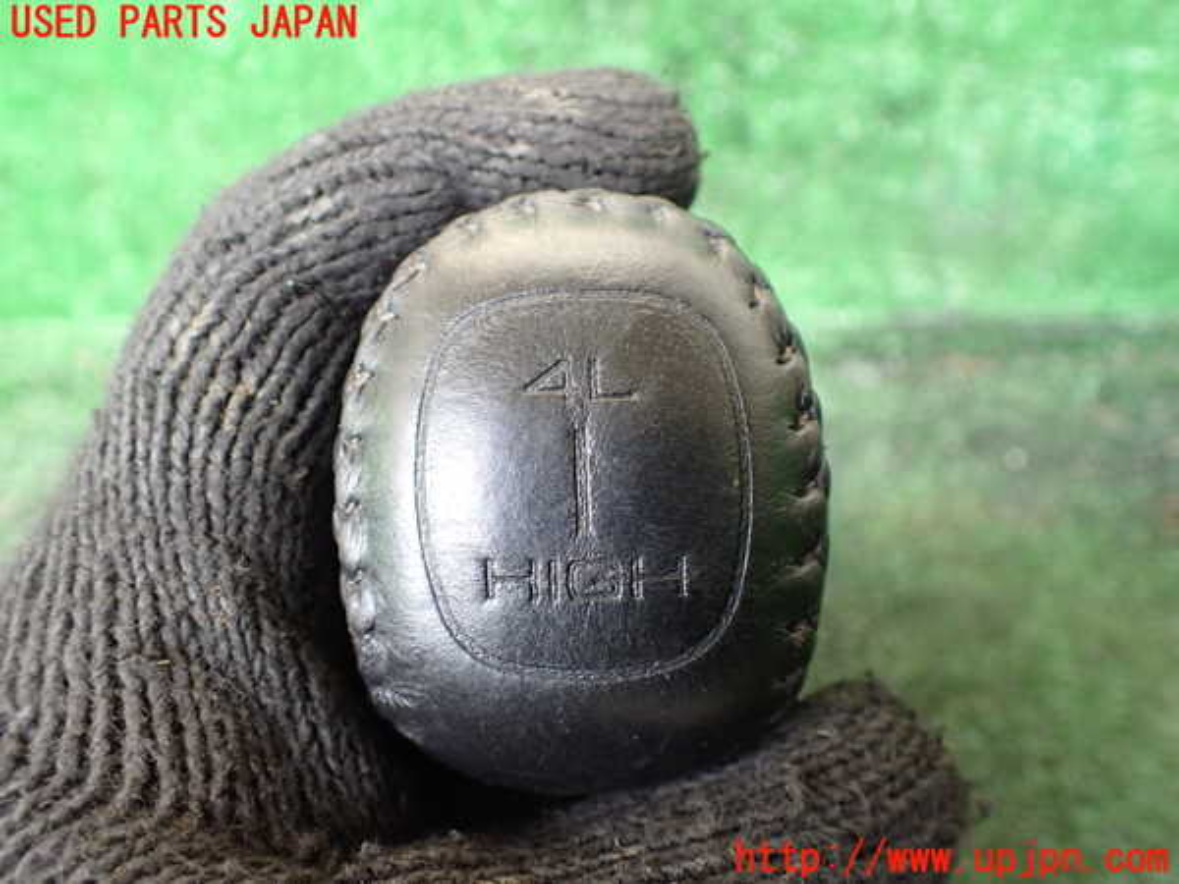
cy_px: 442
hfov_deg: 60.0
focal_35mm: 30
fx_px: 1022
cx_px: 590
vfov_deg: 46.8
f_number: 2.3
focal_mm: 5.4
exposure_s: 1/125
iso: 800
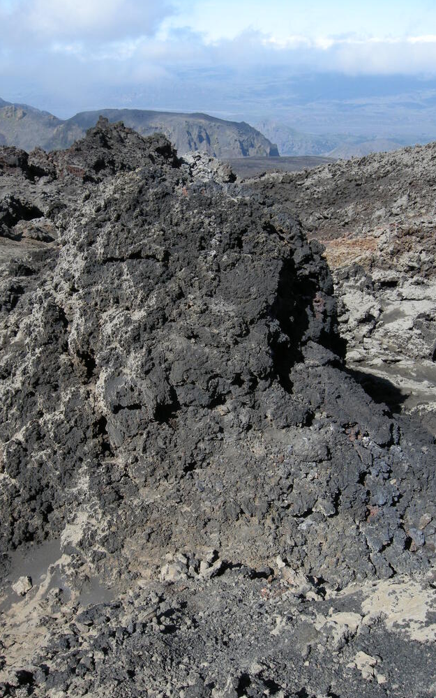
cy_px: 355
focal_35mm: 38
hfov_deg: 33.6
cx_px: 199
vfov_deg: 51.5
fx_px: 722
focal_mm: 7.5
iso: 100
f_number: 6.1
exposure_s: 1/238
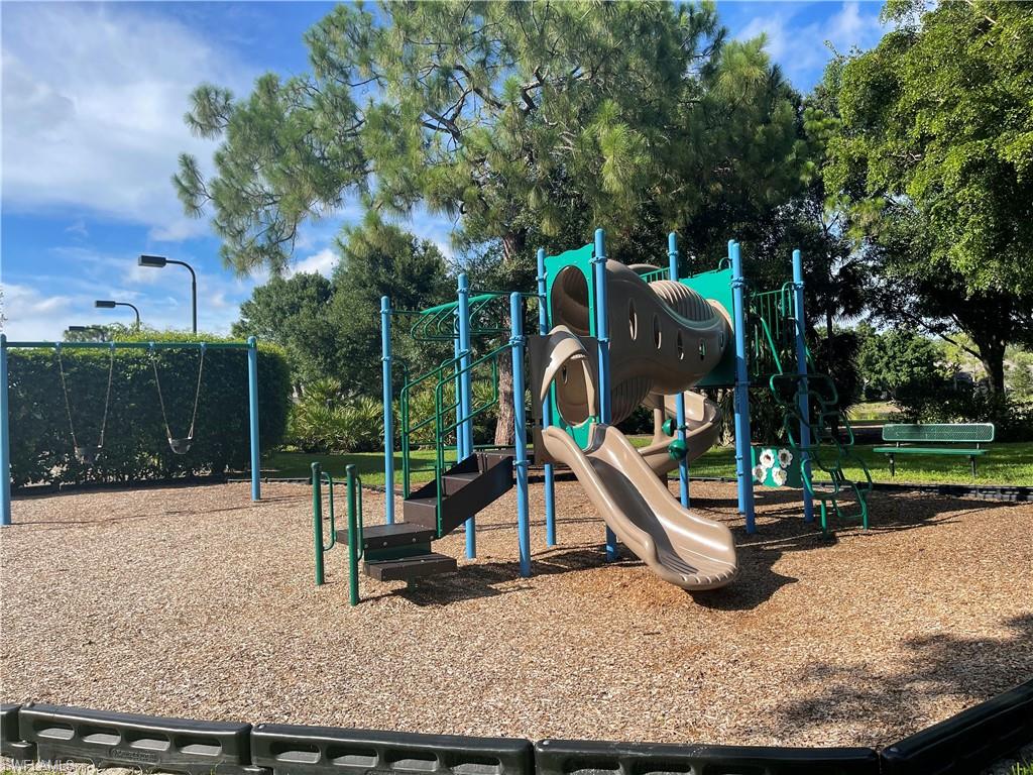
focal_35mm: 26
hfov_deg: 67.3
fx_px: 776
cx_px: 516
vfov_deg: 53.1
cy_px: 388
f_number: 1.6
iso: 32
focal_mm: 5.1
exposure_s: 1/2857
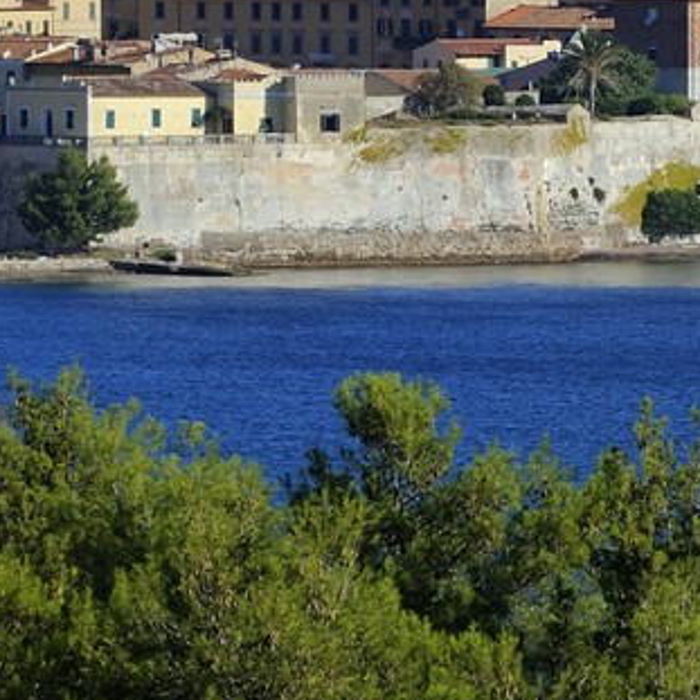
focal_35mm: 875
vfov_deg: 2.0
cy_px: 131
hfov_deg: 2.0
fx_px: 20019
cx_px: 1717
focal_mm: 200
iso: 200
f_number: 13
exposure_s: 1/250
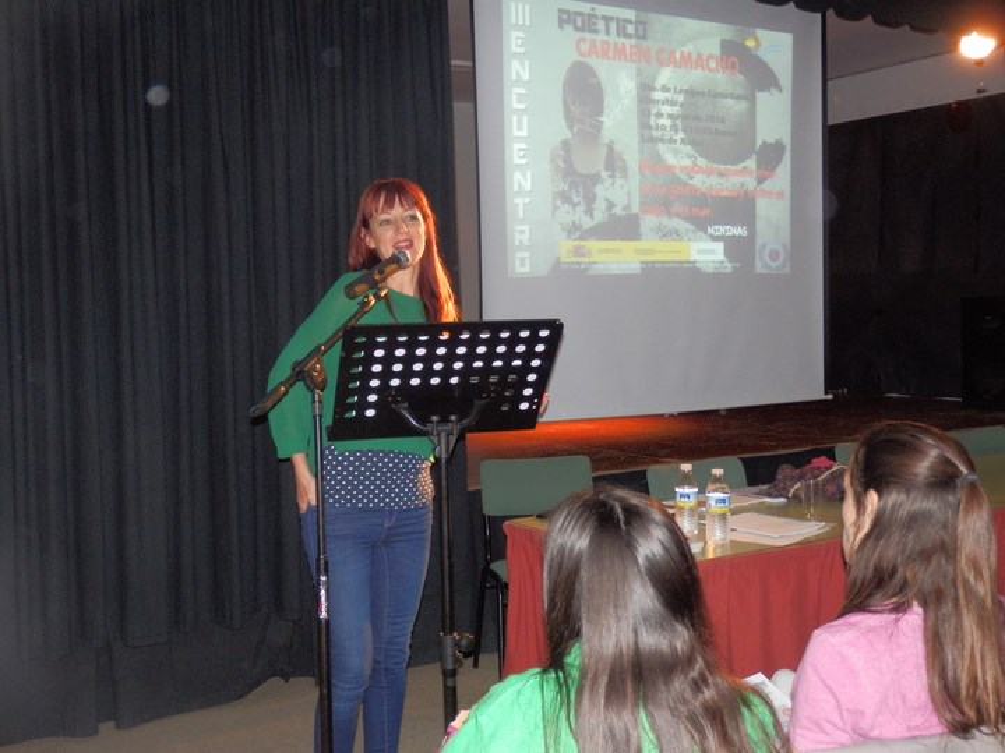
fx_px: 1074
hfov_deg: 50.1
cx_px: 502
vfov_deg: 38.7
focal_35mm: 37
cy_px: 376
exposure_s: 1/40
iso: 400
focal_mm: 6.6
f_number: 3.6
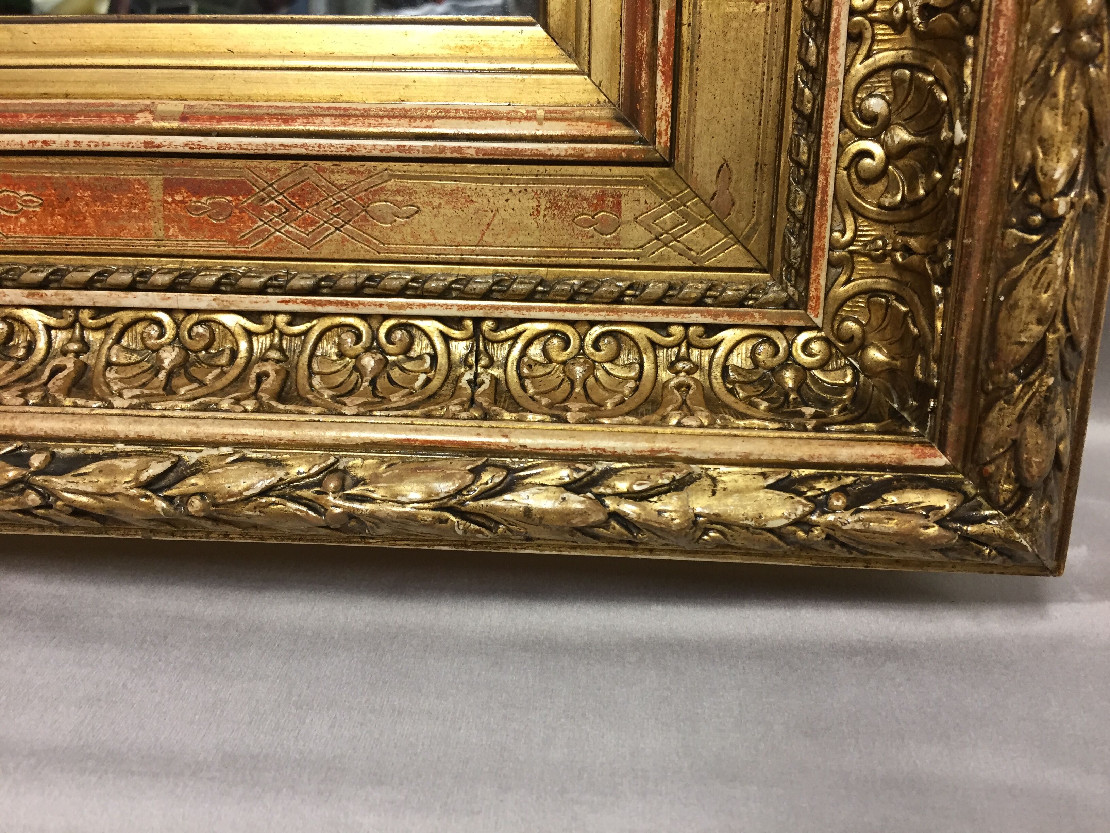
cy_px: 416
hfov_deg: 61.7
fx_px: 930
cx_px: 555
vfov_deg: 48.2
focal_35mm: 29
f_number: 2.2
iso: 160
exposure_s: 1/33
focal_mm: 4.15
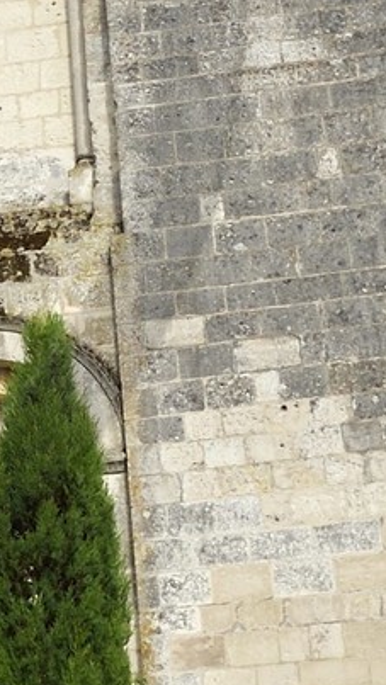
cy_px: -27
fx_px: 3181
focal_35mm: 175
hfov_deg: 6.6
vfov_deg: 12.1
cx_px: -553
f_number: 9
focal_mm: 28
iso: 200
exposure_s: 1/400
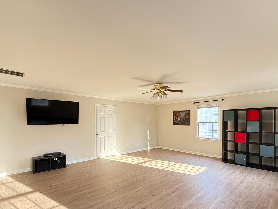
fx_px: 145
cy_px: 124
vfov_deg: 71.0
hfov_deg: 86.8
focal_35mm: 18
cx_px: 166
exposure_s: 1/60
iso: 500
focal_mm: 2.22
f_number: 2.2
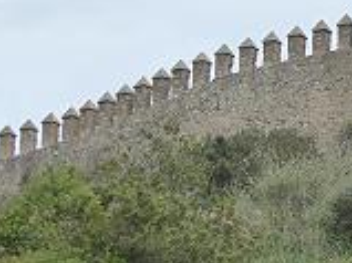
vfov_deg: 5.5
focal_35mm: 269
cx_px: 323
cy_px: 139
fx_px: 2733
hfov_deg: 7.3
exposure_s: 1/400
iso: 200
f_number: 5
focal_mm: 17.5
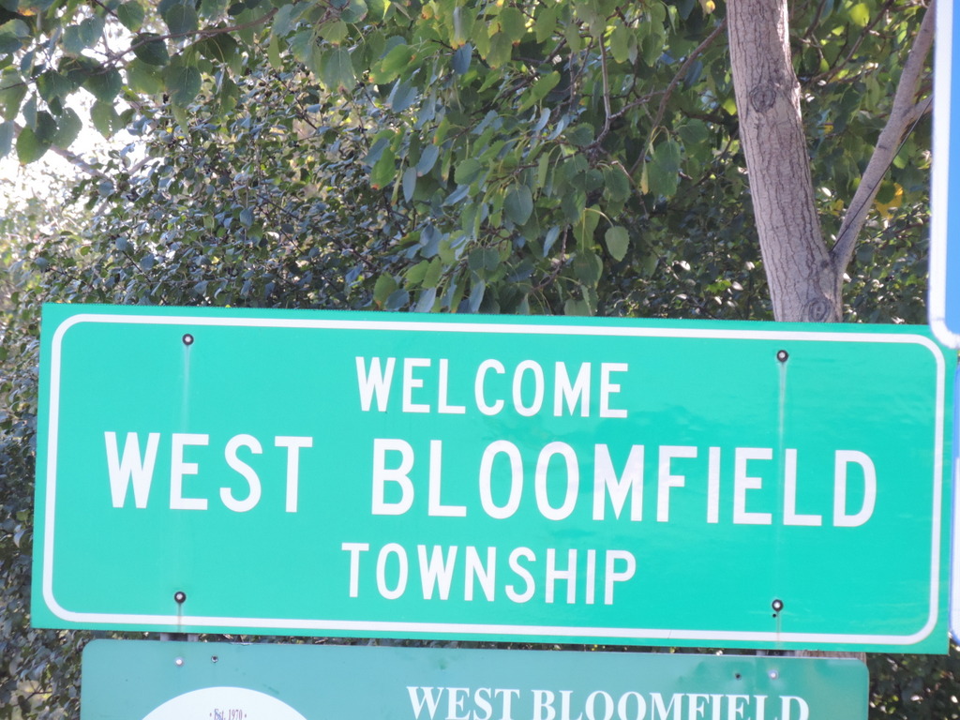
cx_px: 480
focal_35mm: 435
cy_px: 360
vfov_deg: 3.4
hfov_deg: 4.6
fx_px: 12064
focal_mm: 77.5
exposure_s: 1/200
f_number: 4.9
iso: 400
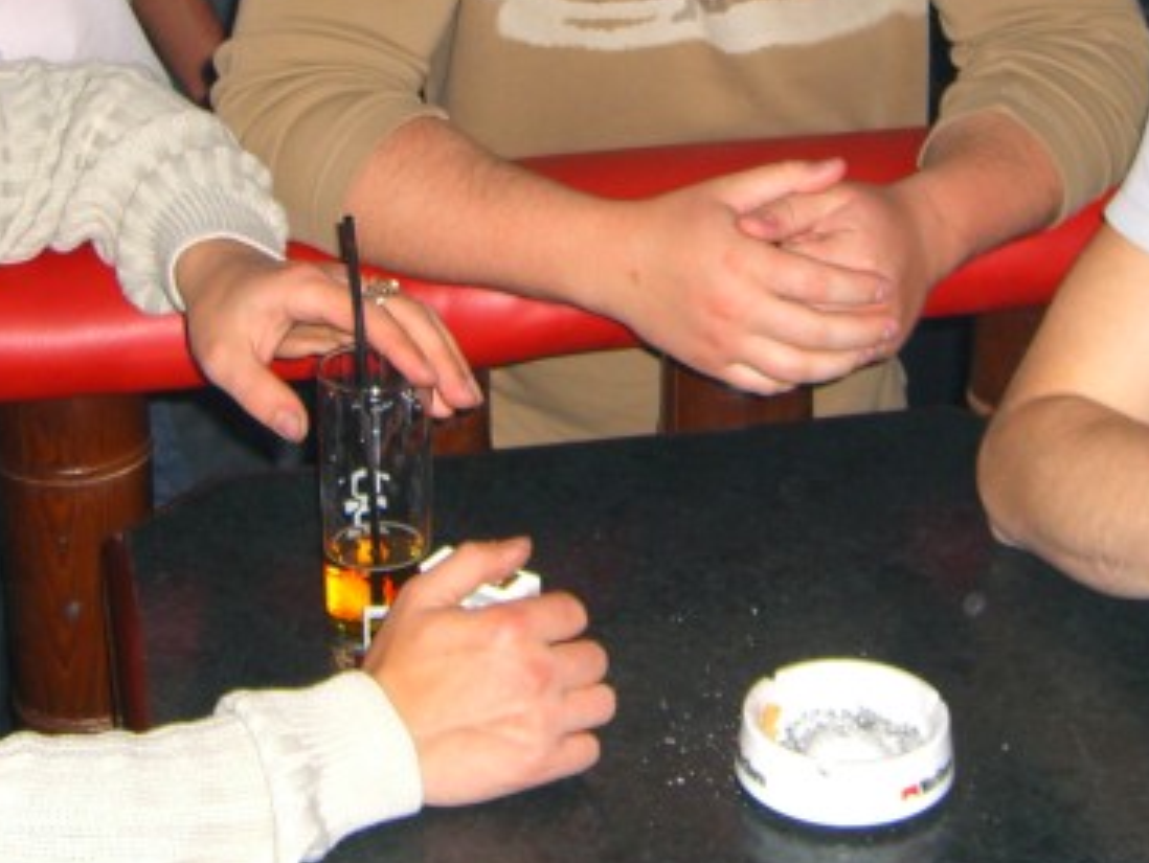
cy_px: -9
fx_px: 2757
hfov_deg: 23.5
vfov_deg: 17.4
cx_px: 675
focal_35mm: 83
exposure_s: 1/60
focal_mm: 7.9
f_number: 2.8
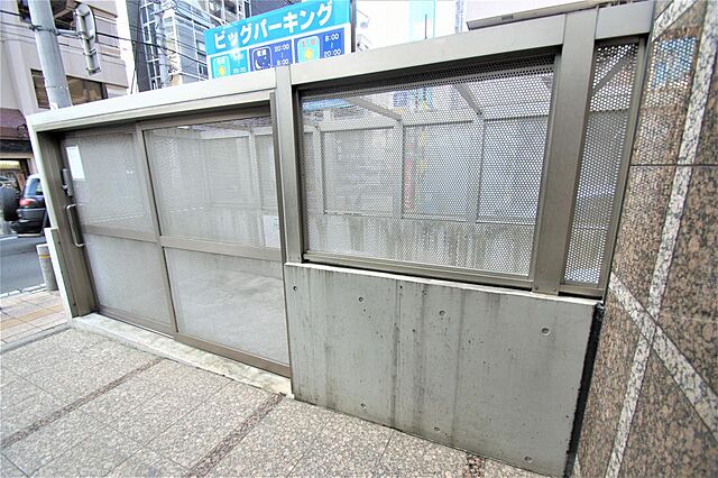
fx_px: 299
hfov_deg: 100.4
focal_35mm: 15
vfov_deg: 77.3
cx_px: 359
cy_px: 239
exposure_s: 1/60
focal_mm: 10
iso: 100
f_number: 5.6
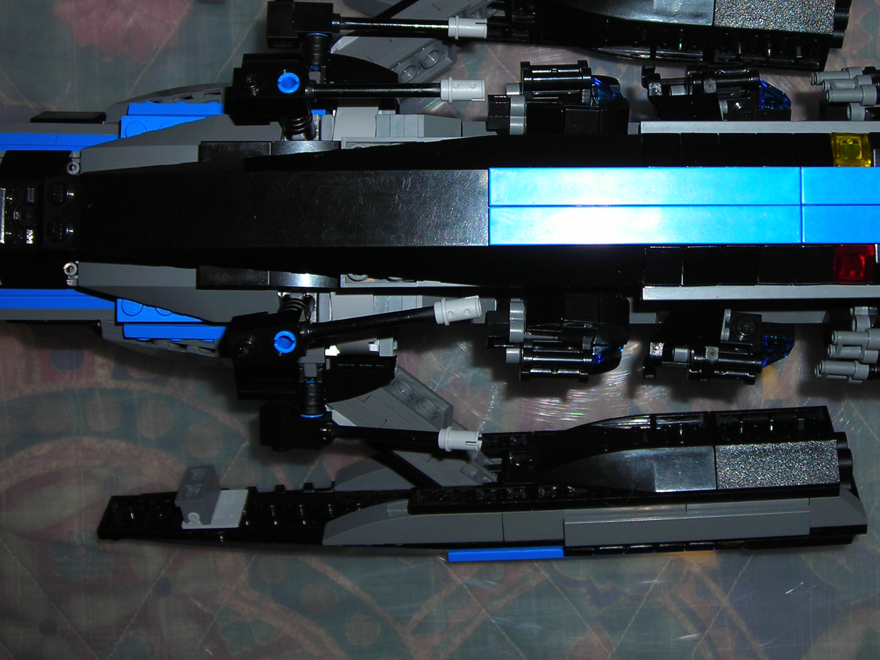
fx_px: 1398
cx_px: 560
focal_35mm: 55
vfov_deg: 26.3
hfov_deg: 34.7
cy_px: 198
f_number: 3.2
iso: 50
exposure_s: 1/60.1
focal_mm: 6.3
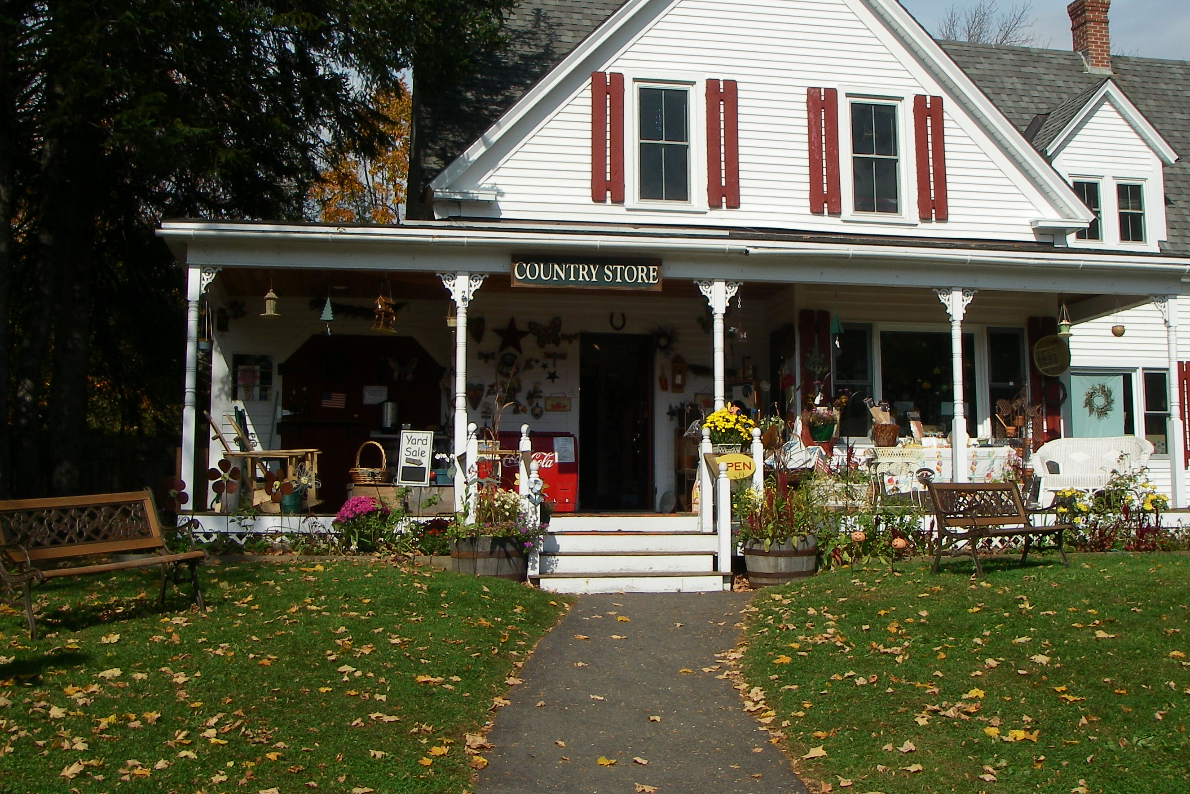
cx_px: 627
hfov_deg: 46.4
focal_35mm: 42
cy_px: 333
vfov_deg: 31.8
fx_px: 1388
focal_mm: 6.3
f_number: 6.6
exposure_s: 1/320
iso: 64
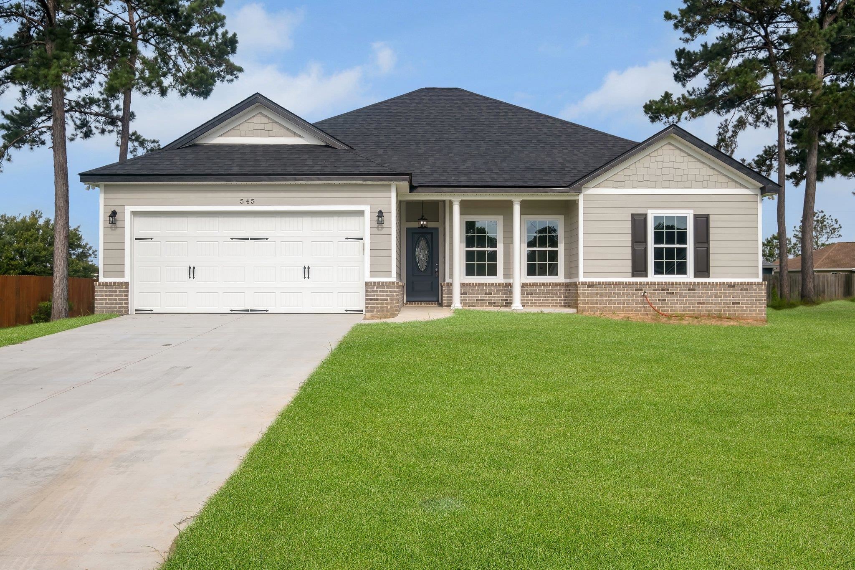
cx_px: 428
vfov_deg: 42.3
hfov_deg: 60.3
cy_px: 285
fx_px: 736
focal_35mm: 31
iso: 160
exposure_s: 1/340
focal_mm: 20.9
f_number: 9
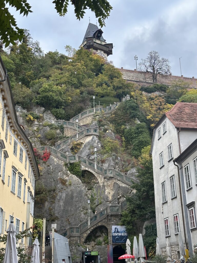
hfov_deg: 30.3
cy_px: 132
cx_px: 98
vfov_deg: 39.7
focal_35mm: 48
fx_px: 364
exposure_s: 1/355
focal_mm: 6.86
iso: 64
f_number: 1.78
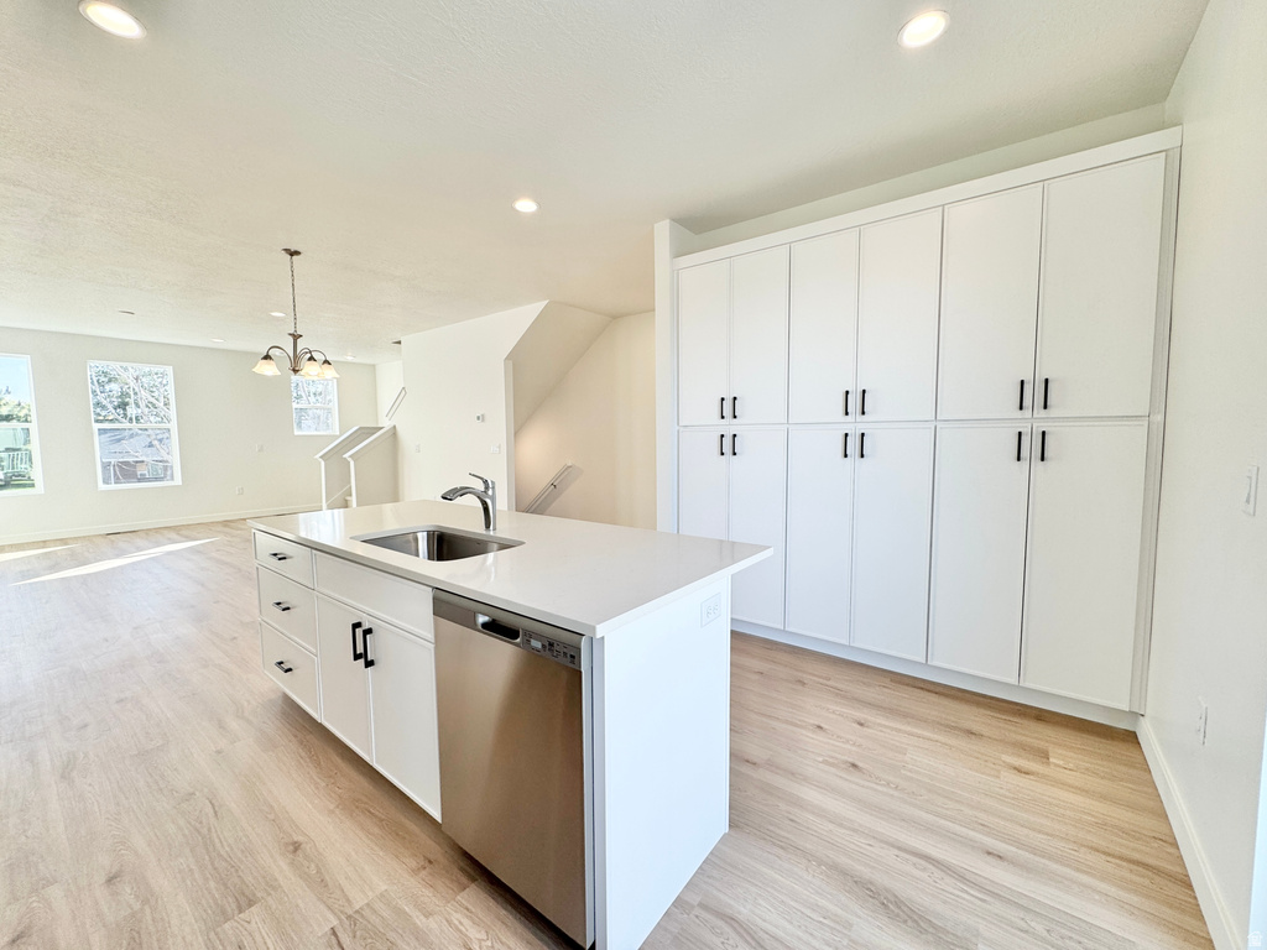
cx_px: 634
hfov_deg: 102.1
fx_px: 512
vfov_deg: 85.7
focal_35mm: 14
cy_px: 475
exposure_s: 1/140
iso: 40
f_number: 2.2
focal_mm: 2.22
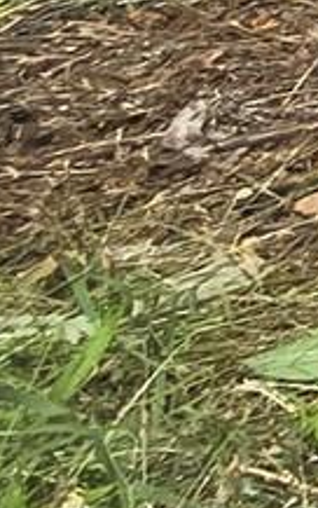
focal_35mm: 130
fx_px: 1799
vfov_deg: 11.8
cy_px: -833
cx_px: 2371
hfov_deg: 4.0
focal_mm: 2.2
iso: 50
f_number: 2.2
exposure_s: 1/1994
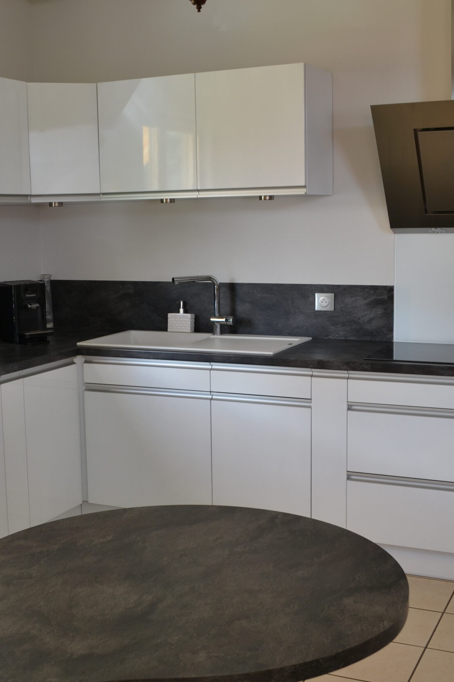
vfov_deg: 42.7
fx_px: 870
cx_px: 187
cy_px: 347
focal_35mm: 46
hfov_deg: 29.2
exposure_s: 1/15
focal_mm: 20
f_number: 5.6
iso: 100
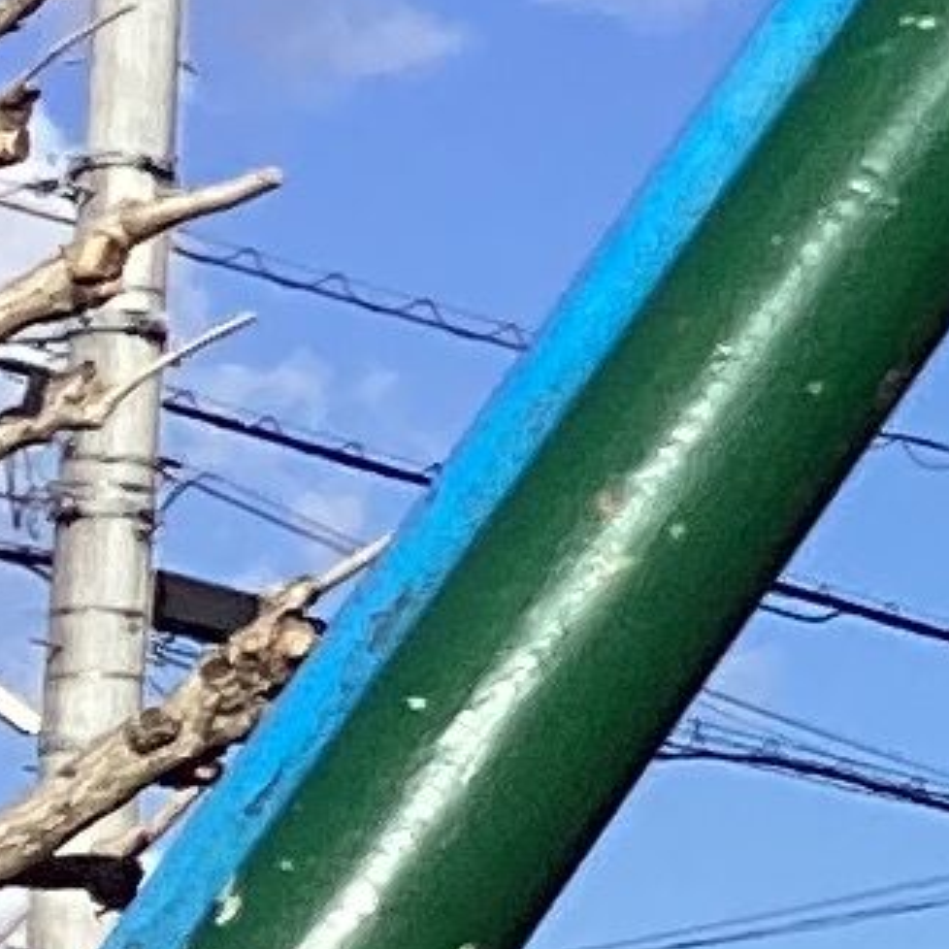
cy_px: 221
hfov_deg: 5.5
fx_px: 8499
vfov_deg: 6.4
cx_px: 3985
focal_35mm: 274
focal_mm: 3.3
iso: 25
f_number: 2.4
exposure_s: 1/1404
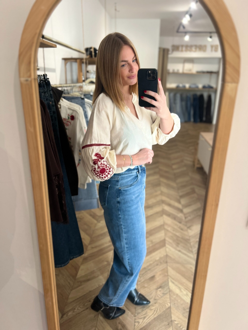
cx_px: 124
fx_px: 248
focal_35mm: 26
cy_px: 165
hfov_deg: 53.1
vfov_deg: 67.3
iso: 100
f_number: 1.5
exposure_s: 1/50
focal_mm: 5.7
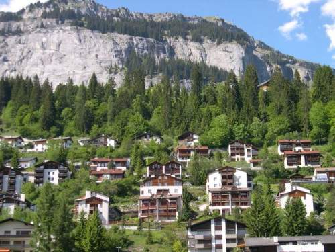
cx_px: 168
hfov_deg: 33.8
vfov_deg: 25.7
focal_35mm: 57
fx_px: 552
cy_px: 126
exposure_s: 1/462
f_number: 3.4
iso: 100
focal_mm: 12.2
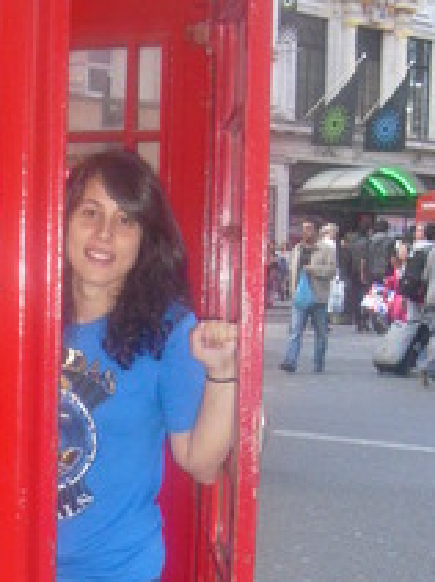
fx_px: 1375
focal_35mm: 82
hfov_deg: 17.7
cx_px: 52
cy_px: 483
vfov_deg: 23.4
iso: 400
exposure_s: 1/60
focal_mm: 6.3
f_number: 3.1
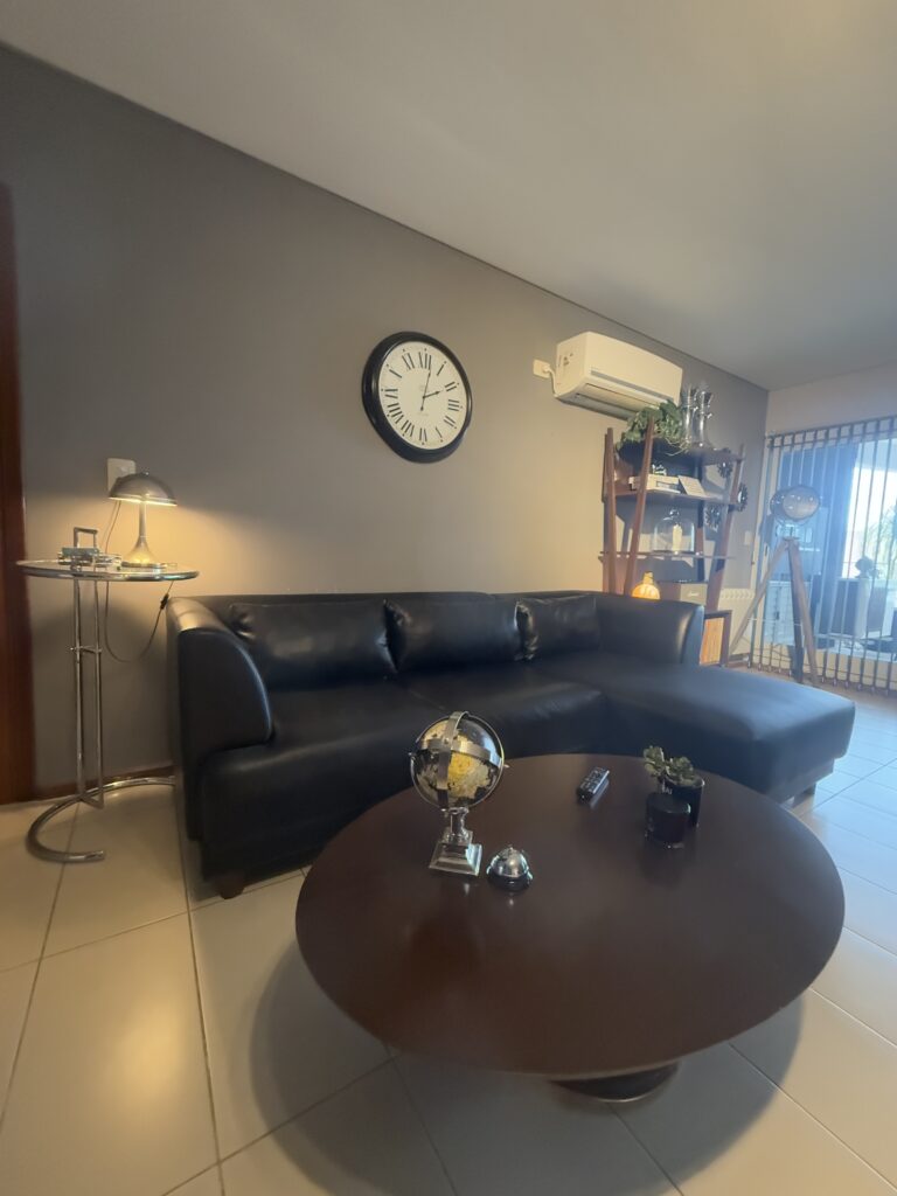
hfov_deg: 85.7
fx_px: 484
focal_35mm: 14
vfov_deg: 102.1
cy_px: 598
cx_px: 448
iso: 1250
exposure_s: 1/50
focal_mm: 2.22
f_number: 2.2
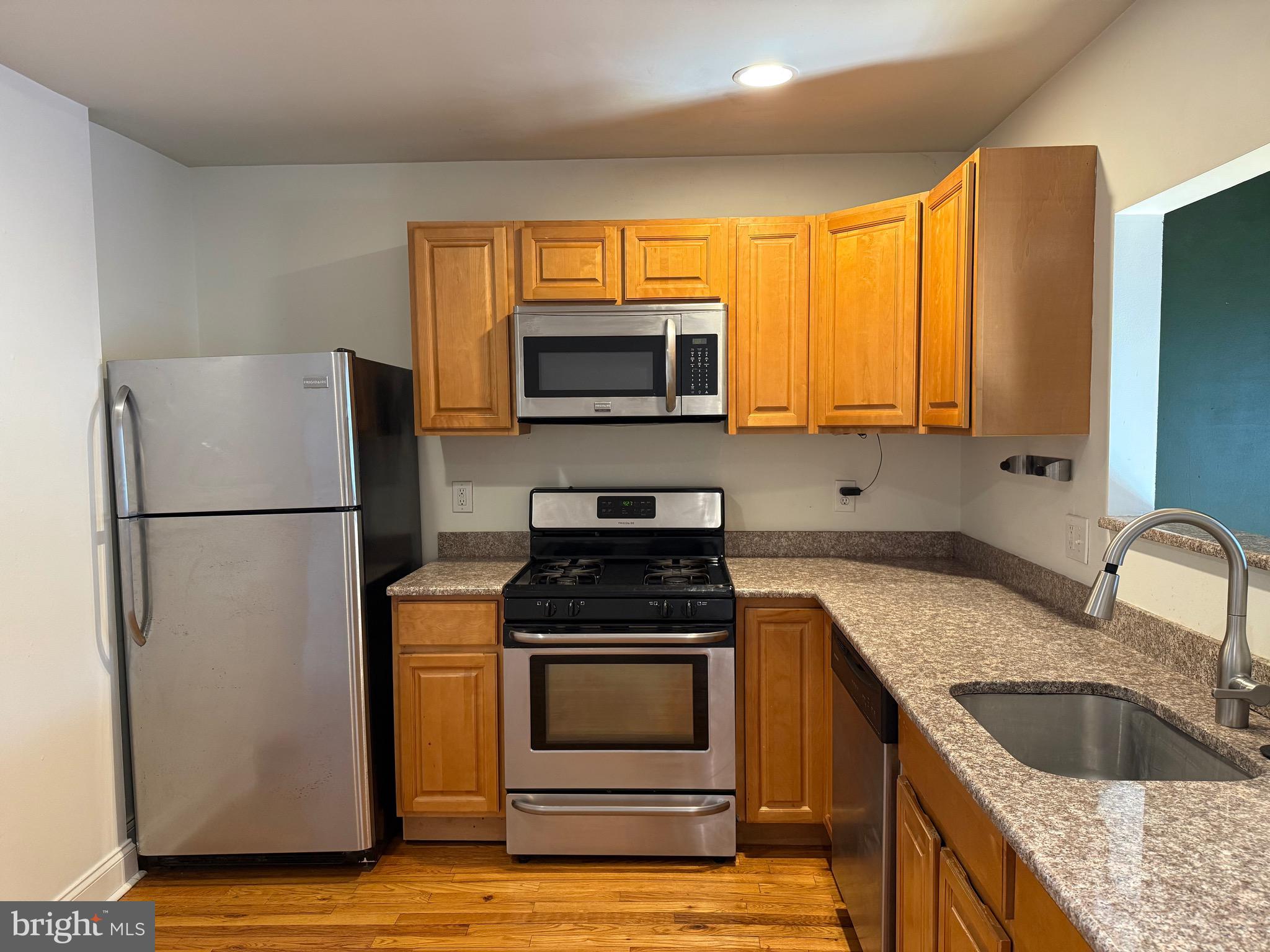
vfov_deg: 56.8
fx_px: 881
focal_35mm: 24
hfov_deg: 71.6
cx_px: 635
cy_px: 476
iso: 320
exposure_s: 1/60
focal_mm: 6.76
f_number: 1.78
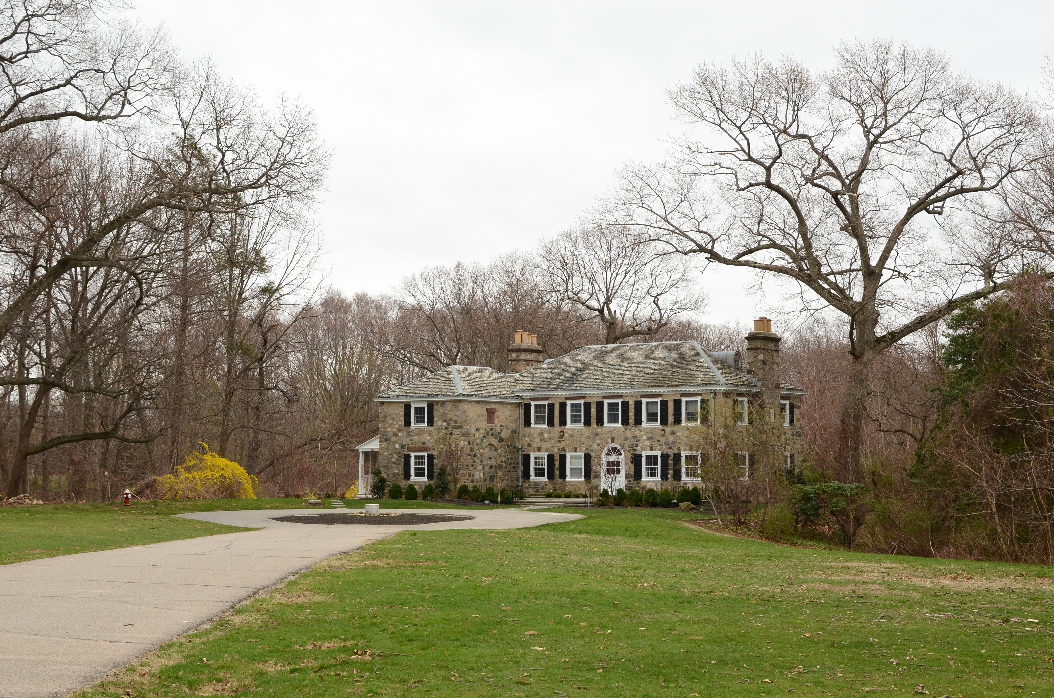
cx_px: 527
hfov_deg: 37.9
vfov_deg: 25.6
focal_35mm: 52
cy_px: 349
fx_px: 1534
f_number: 6.3
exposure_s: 1/500
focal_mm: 35
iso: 900
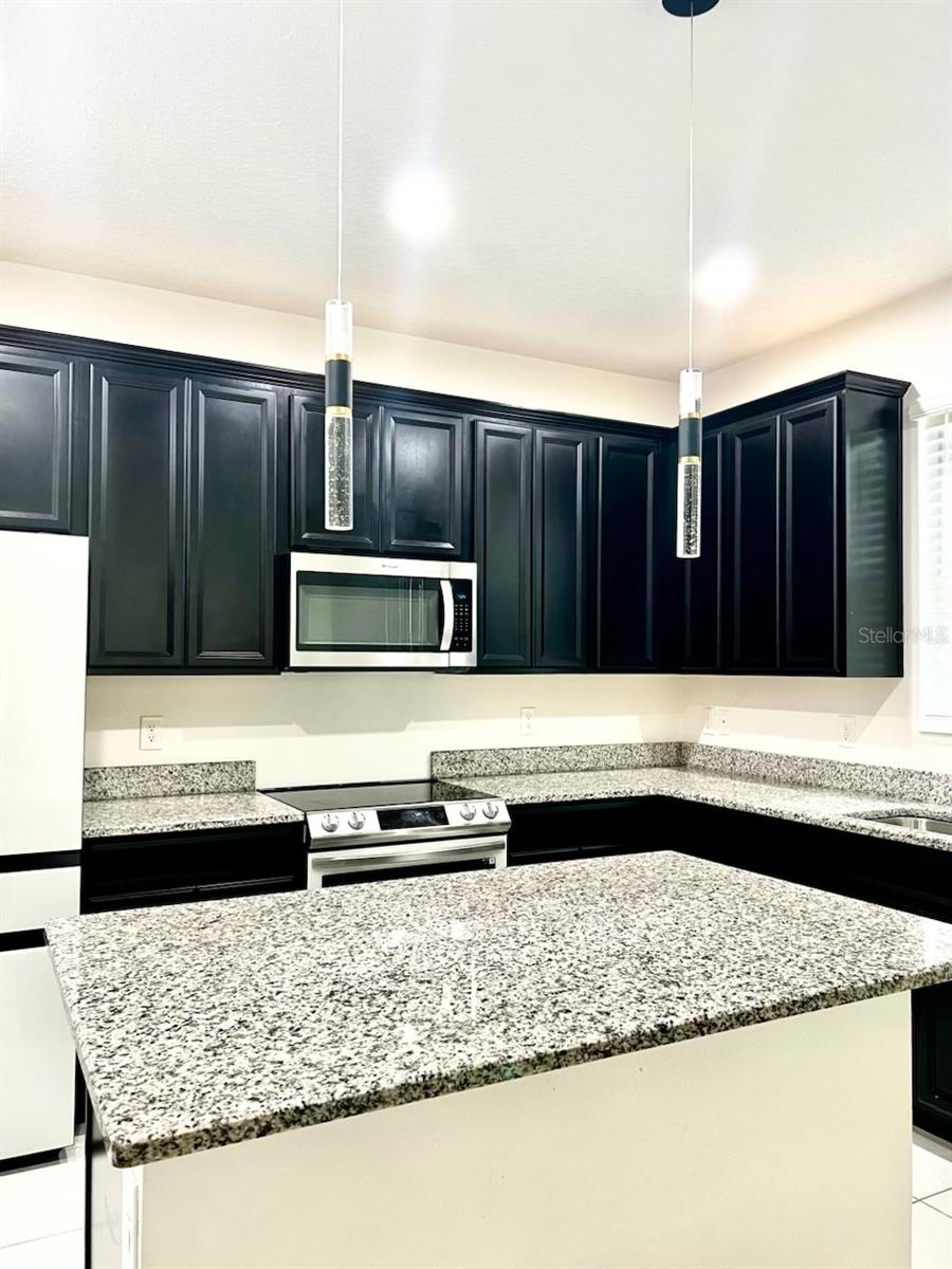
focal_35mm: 26
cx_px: 476
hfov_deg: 53.1
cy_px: 634
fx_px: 953
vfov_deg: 67.3
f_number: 1.5
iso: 160
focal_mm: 5.7
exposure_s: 1/60
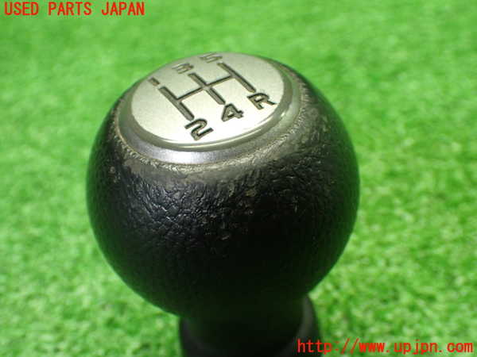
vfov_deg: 32.9
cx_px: 238
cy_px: 178
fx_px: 606
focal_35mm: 44
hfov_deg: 42.9
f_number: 2.9
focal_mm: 7.84
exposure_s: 1/60
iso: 800
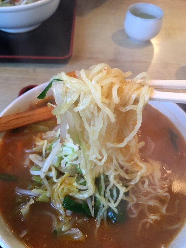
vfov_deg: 61.7
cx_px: 93
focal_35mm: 29
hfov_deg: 48.2
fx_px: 208
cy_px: 124
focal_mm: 4.15
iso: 200
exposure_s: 1/24
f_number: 2.2
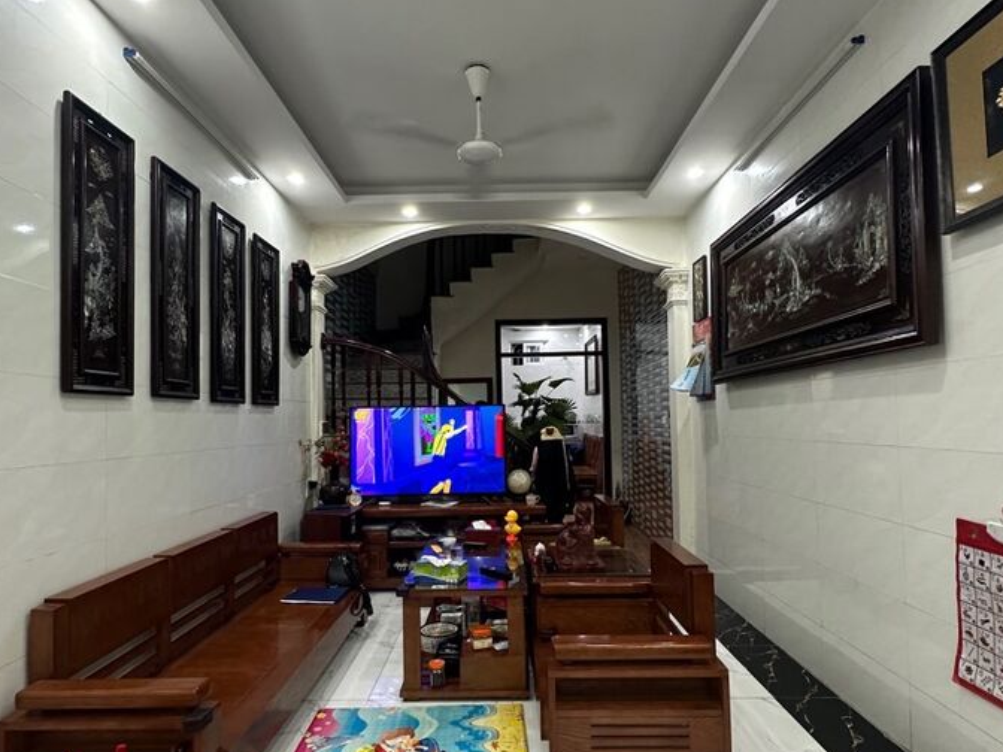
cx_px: 491
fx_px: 580
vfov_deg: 65.9
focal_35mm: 20
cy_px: 403
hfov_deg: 81.7
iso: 250
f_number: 2.2
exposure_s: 1/100
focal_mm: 2.22
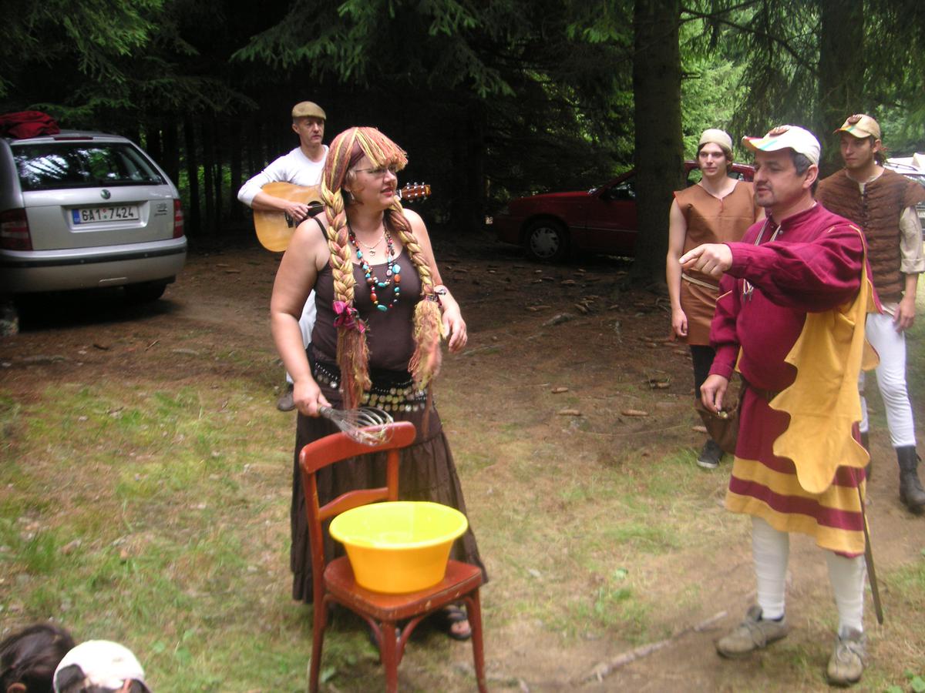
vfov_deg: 38.7
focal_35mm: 37
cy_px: 346
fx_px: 989
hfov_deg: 50.1
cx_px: 462
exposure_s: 1/60
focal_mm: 6.1
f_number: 2.8
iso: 50
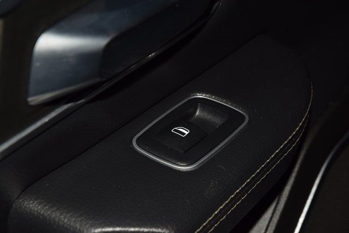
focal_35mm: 105
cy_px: 116
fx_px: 1018
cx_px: 174
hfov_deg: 19.5
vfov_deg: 13.0
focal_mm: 70
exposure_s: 1/125
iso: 100
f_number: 8
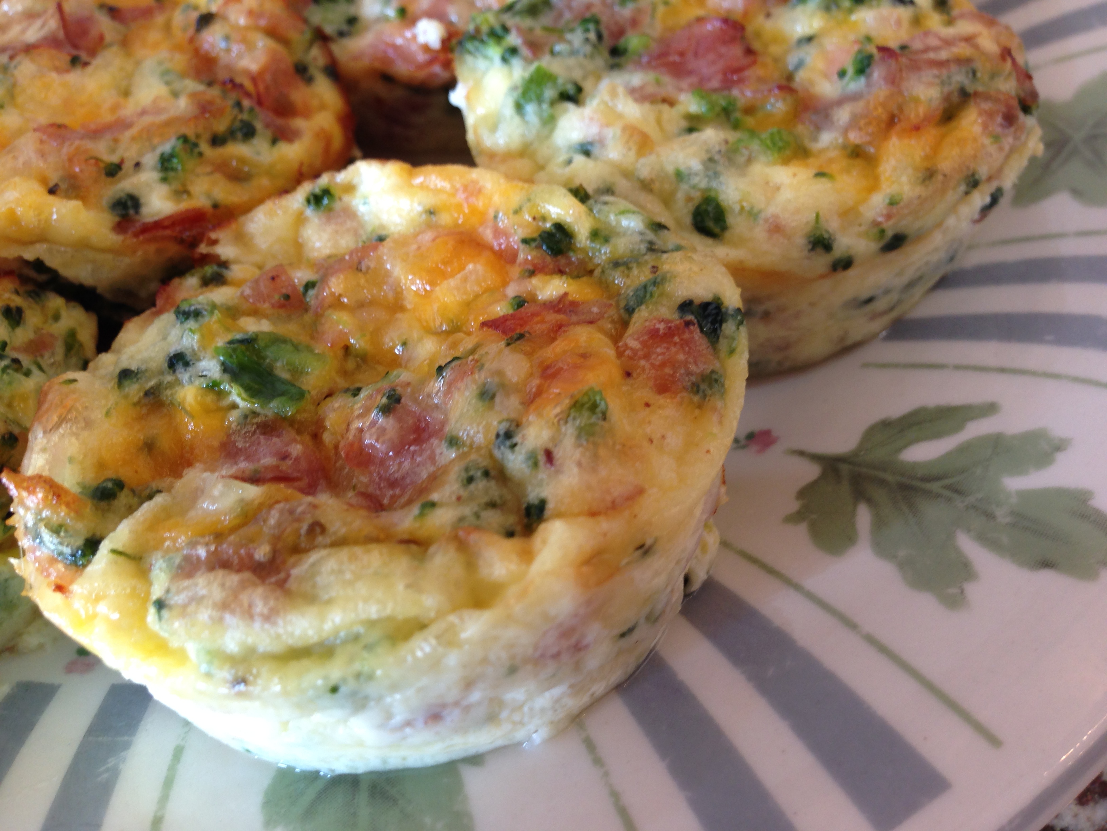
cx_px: 554
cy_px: 416
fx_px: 1055
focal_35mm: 33
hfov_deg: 55.4
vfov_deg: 42.9
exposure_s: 1/20
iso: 50
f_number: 2.4
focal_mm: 4.12
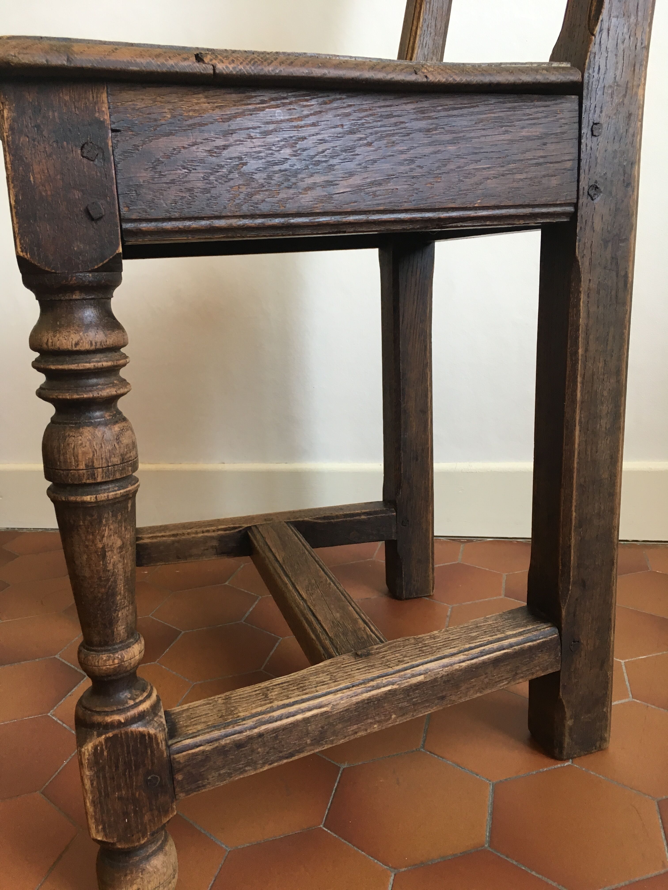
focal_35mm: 29
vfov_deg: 61.7
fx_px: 746
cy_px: 445
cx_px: 334
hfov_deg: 48.2
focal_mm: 4.15
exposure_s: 1/33
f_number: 2.2
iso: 40
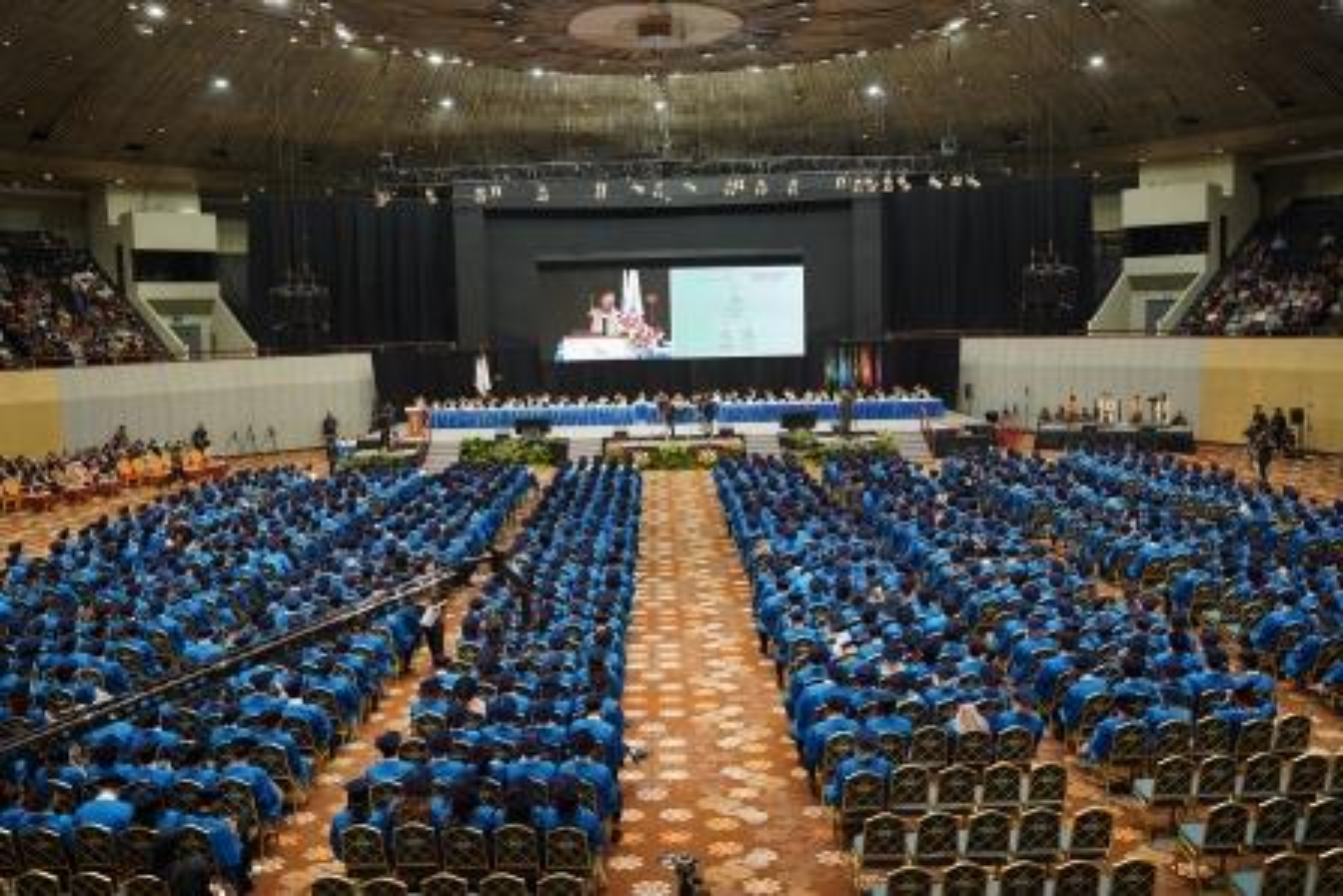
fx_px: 1045
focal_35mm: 28
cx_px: 672
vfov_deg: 46.4
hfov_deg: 65.5
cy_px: 448
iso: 500
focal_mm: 28
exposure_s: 1/100
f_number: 2.8
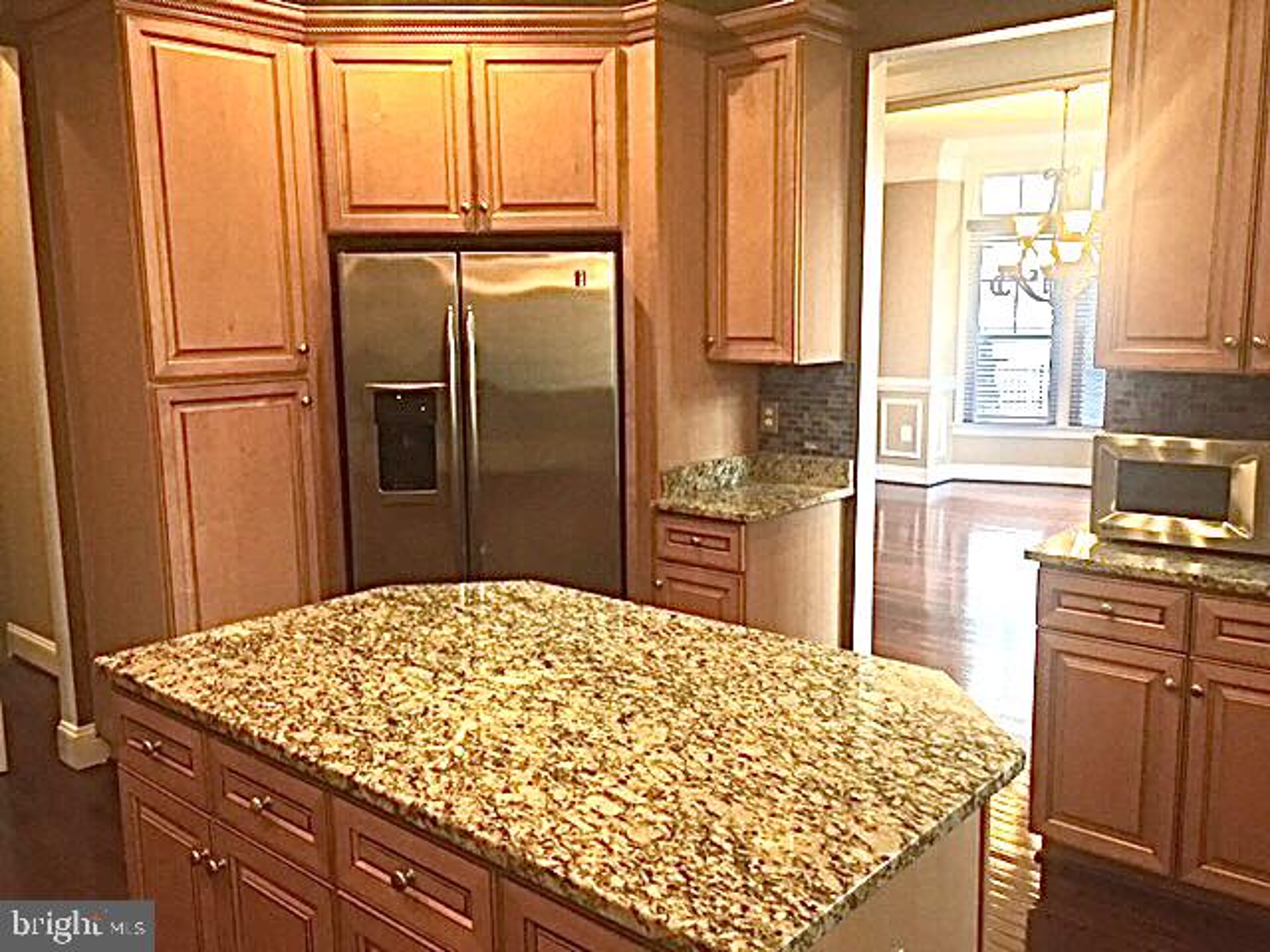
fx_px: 1064
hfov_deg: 61.7
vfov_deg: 48.2
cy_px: 476
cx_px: 635
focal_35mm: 29
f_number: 2.2
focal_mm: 4.15
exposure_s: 1/30
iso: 40
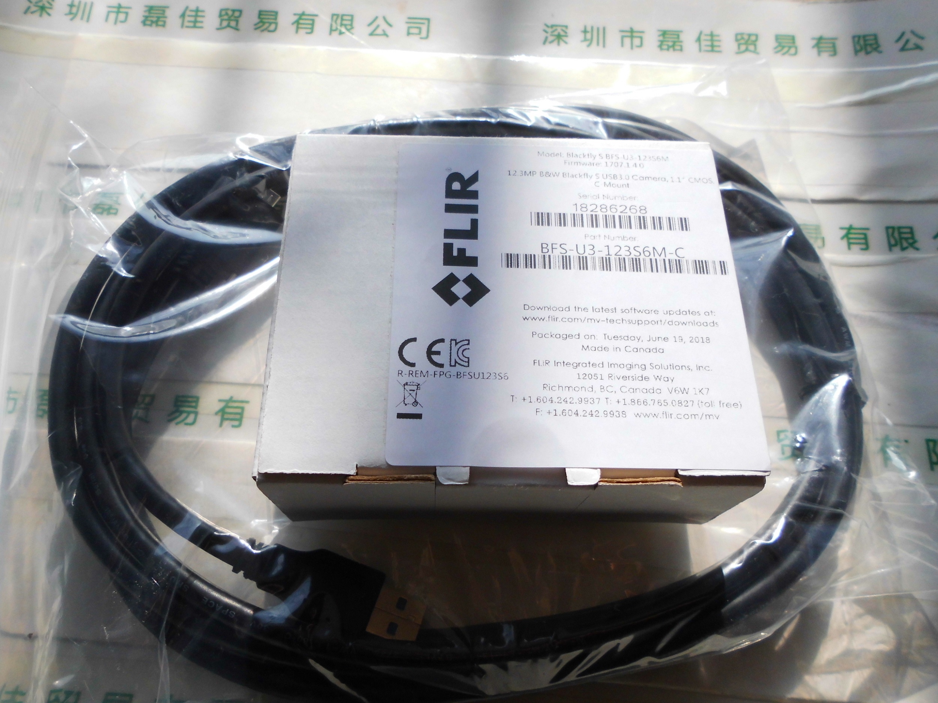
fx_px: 705
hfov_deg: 67.3
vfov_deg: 53.1
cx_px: 469
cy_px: 352
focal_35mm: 26
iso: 100
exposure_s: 1/1217
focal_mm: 4.6
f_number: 8
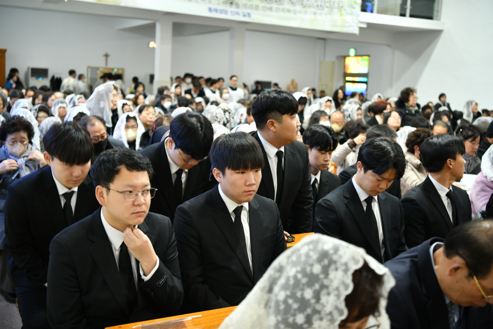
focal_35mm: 42
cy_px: 164
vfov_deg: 31.9
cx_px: 246
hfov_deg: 46.4
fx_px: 575
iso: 640
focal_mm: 42
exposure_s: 1/125
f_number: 2.8
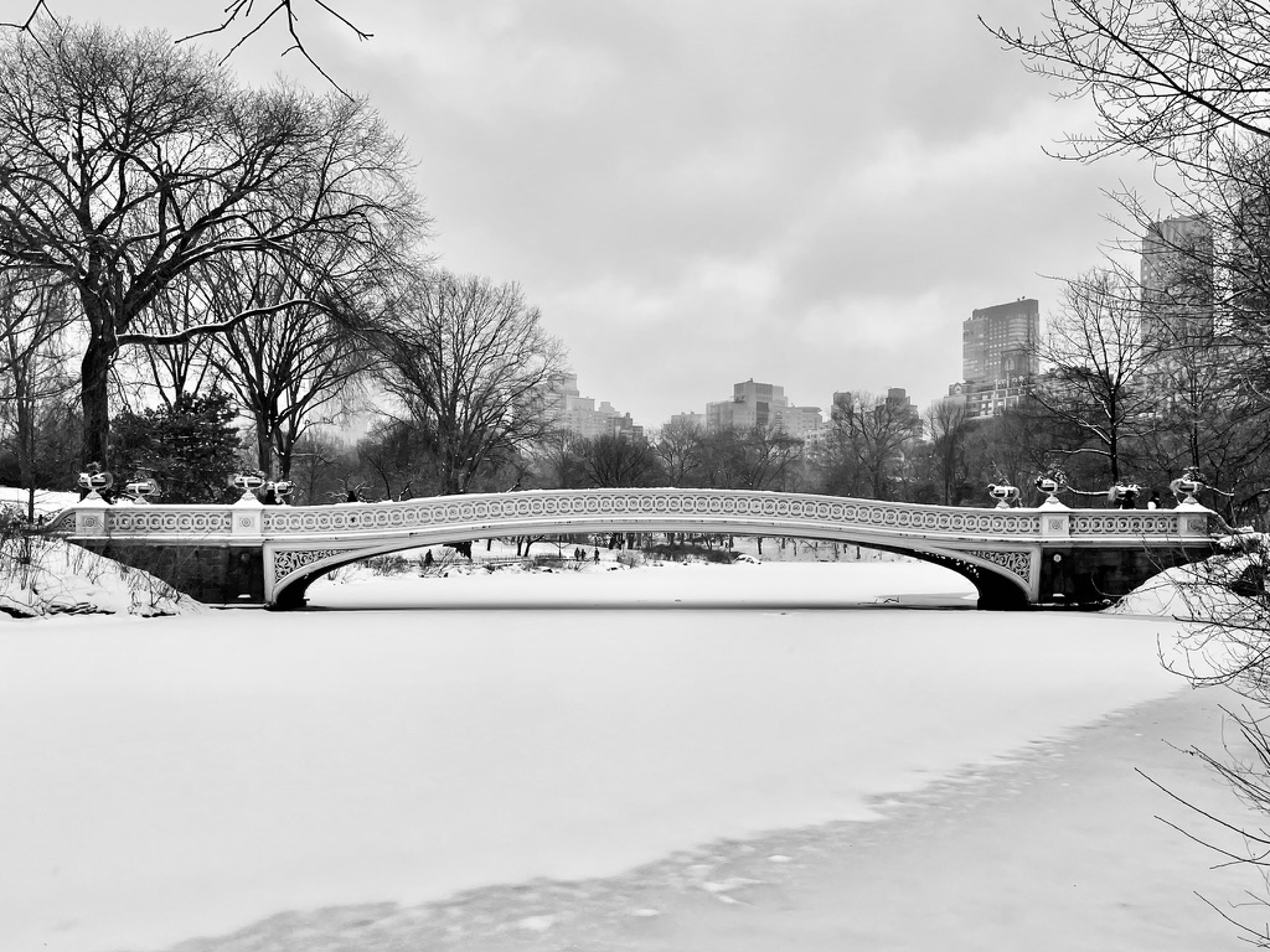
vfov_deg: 53.1
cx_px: 635
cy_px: 476
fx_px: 954
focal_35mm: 26
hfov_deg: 67.3
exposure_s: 1/739
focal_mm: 4.2
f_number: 1.6
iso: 32
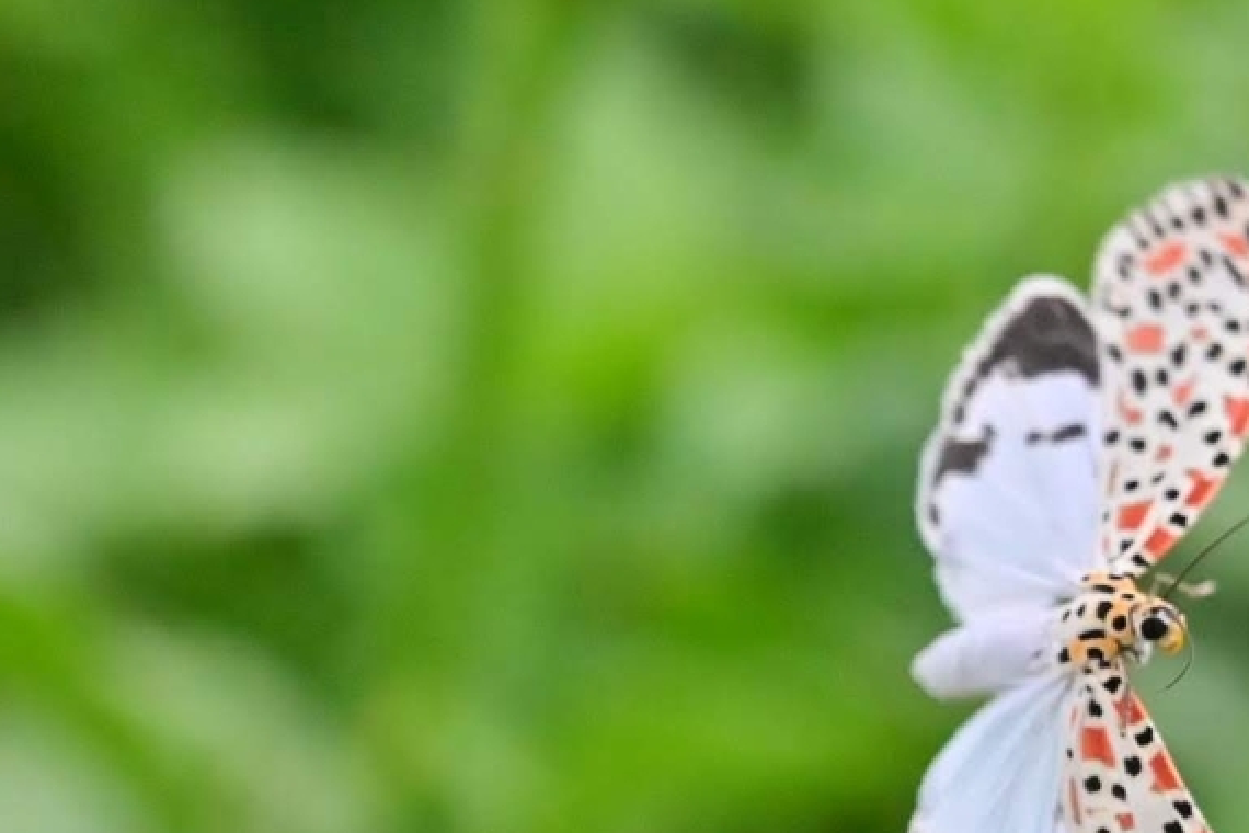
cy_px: 822
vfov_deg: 6.2
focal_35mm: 221
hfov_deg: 9.3
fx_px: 7667
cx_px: 471
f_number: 8
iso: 6400
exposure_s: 1/6400
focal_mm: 70
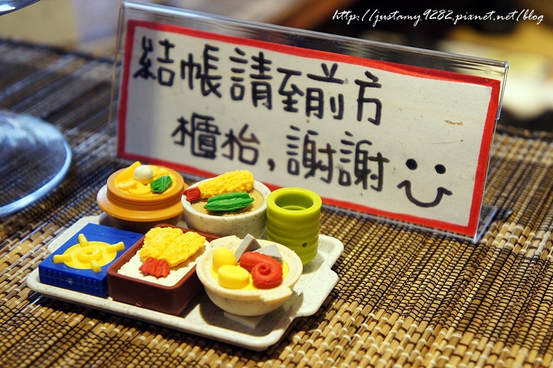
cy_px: 184
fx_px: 1036
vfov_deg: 20.1
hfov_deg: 29.9
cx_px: 276
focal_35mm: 68
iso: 800
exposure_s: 1/80
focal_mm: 45
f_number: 5
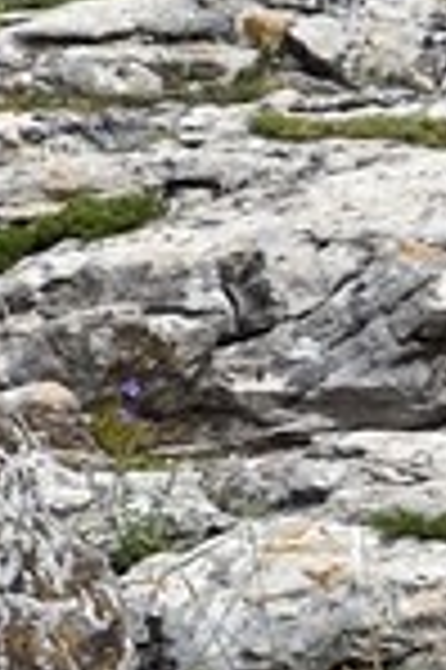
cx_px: -2843
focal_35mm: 452
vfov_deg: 4.6
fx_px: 8419
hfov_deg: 2.7
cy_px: -124
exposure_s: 1/400
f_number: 9
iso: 200
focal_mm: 42
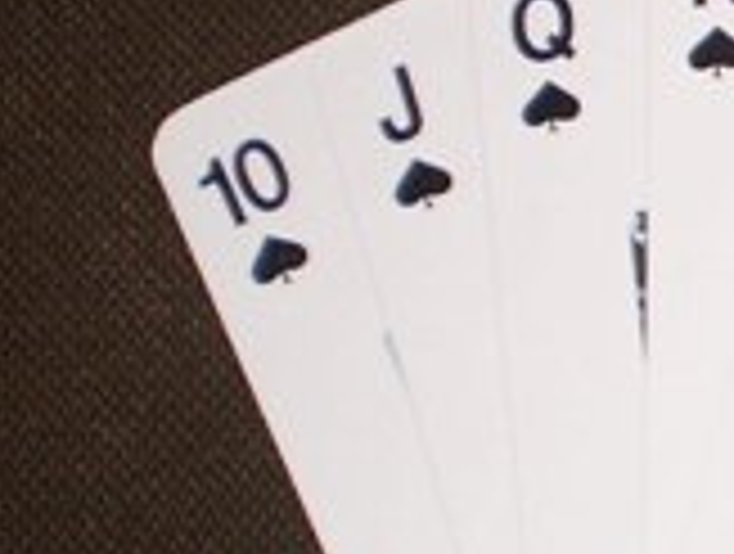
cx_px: 1346
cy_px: 248
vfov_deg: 10.6
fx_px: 2996
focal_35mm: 141
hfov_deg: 12.6
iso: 125
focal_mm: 6.3
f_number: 3.1
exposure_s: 1/30
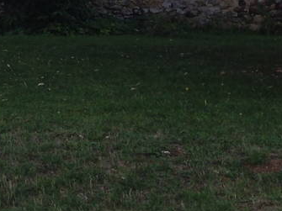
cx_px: -214
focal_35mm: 126
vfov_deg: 11.2
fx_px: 1026
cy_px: -129
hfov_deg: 14.0
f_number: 2.4
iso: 50
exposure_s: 1/231
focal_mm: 4.12
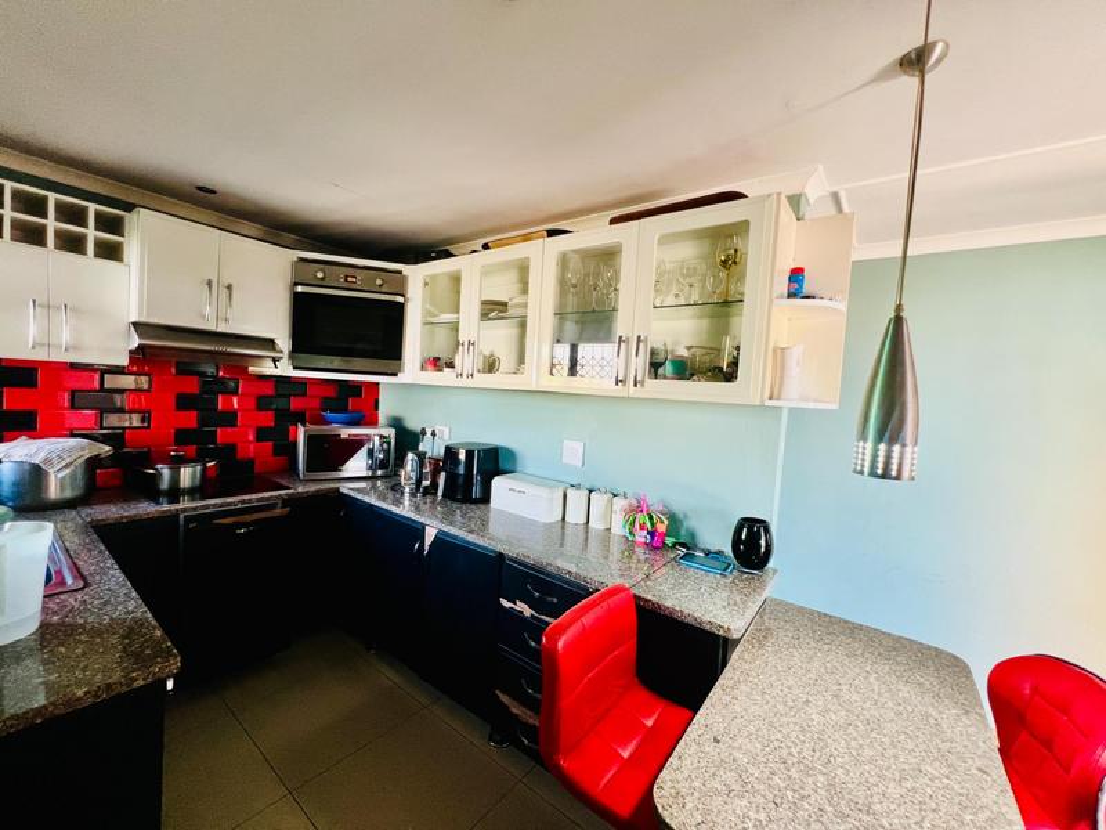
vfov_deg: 89.9
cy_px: 415
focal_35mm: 13
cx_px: 553
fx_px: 415
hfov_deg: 106.2
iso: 200
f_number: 1.8
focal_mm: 1.57
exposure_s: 1/50
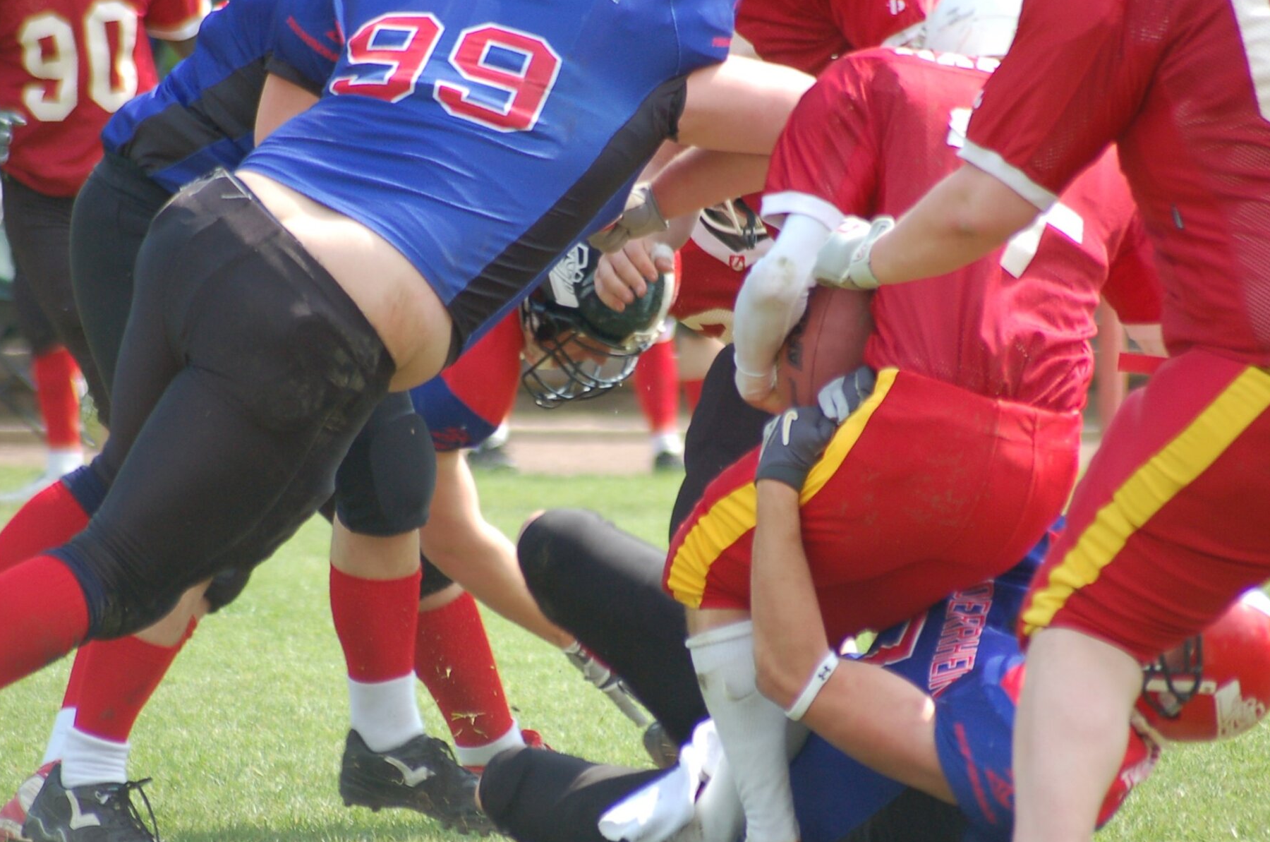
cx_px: 645
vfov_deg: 2.5
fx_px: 19367
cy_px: 421
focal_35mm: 550
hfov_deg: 3.8
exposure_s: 1/500
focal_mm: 300
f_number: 5.6
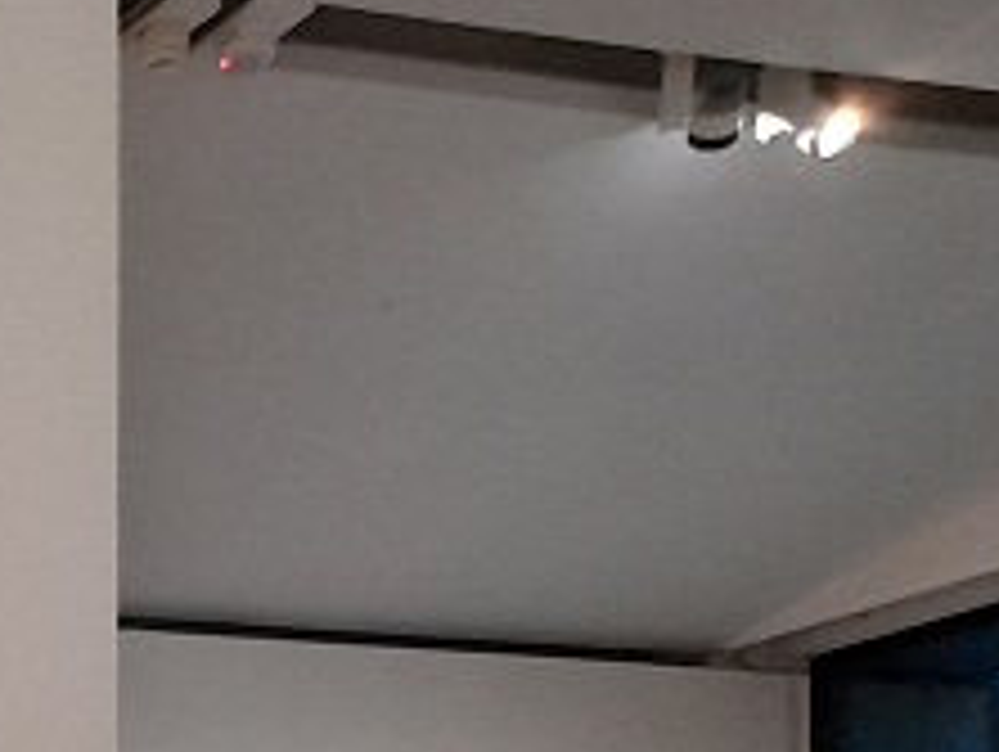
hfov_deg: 18.0
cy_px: 1243
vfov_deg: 14.8
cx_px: -716
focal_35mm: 90
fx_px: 2600
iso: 500
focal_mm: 4.6
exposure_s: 1/33
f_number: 2
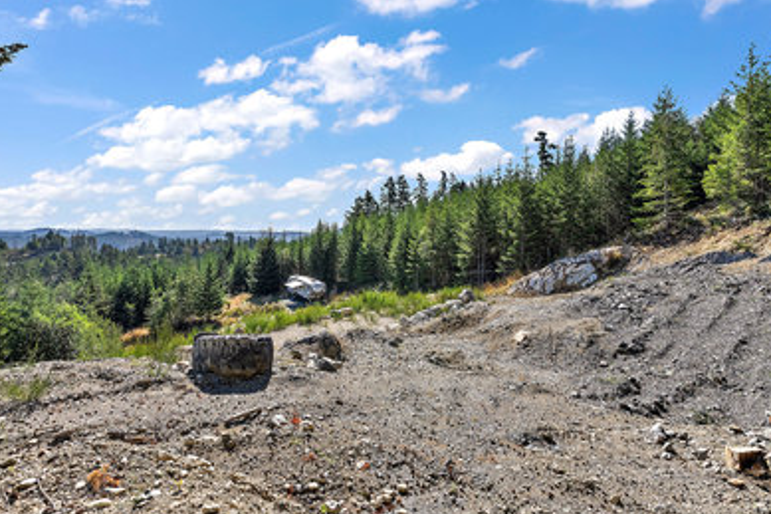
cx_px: 376
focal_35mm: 19
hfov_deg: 86.9
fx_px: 407
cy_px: 240
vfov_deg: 64.4
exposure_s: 1/160
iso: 320
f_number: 9
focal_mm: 17
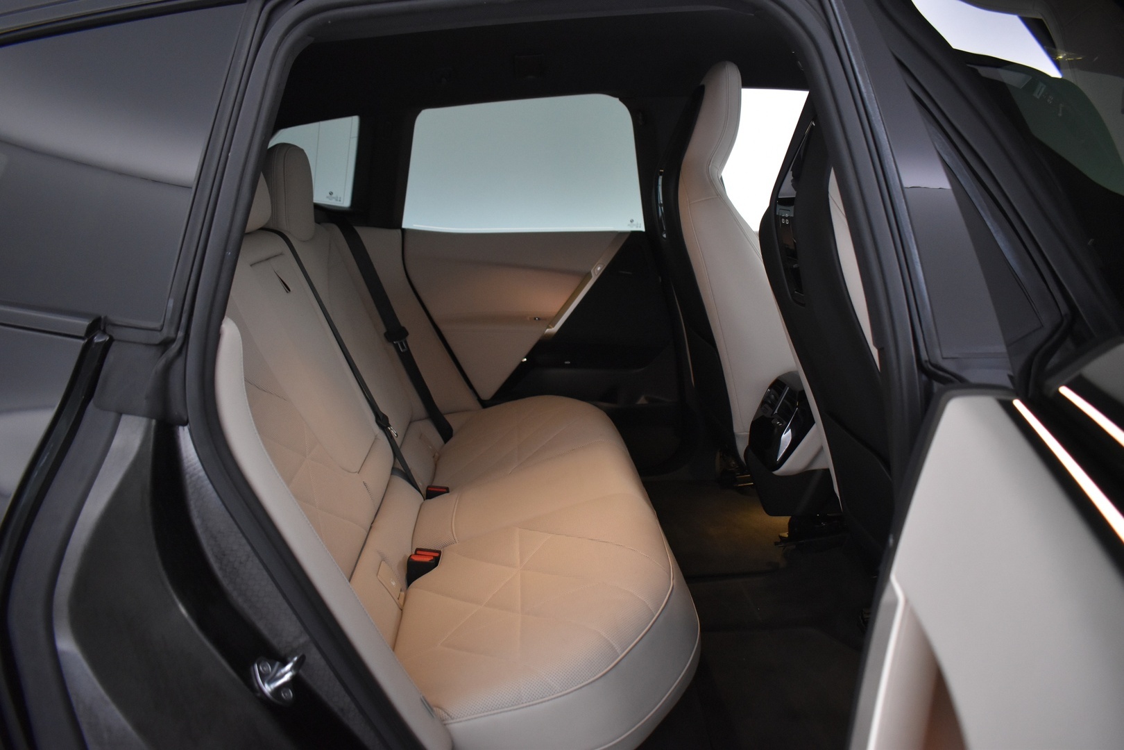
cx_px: 562
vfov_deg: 47.9
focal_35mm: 27
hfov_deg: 67.4
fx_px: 843
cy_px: 375
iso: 1800
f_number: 3.5
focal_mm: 18
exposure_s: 1/30
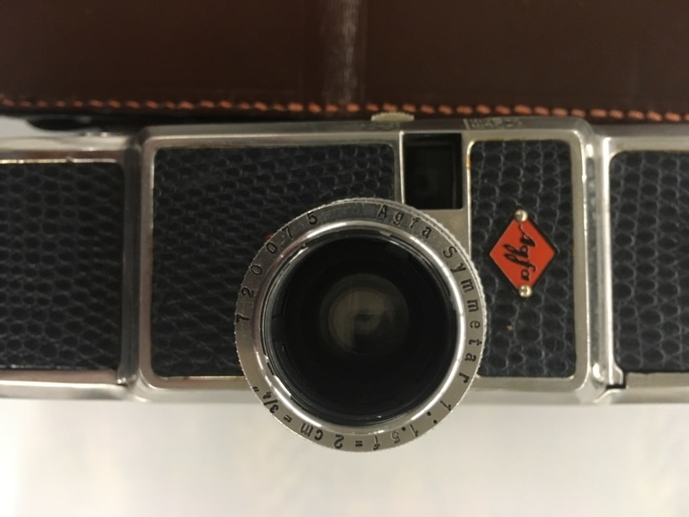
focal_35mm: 29
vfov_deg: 48.2
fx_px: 577
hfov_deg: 61.7
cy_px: 258
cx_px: 344
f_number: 2.2
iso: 160
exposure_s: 1/30
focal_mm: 4.15
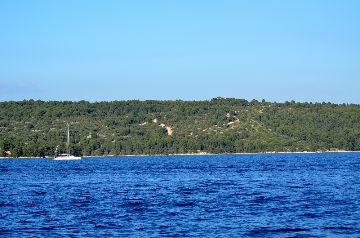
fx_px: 1197
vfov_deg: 11.4
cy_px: 119
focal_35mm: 120
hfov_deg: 17.1
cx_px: 180
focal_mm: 80
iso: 400
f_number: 4.5
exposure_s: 1/2000
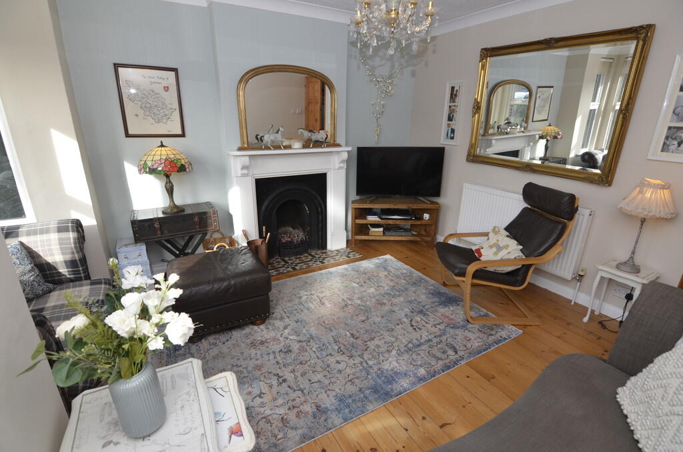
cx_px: 342
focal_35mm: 16
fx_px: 312
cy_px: 226
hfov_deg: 95.1
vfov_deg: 71.8
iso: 280
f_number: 5
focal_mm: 11
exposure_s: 1/200
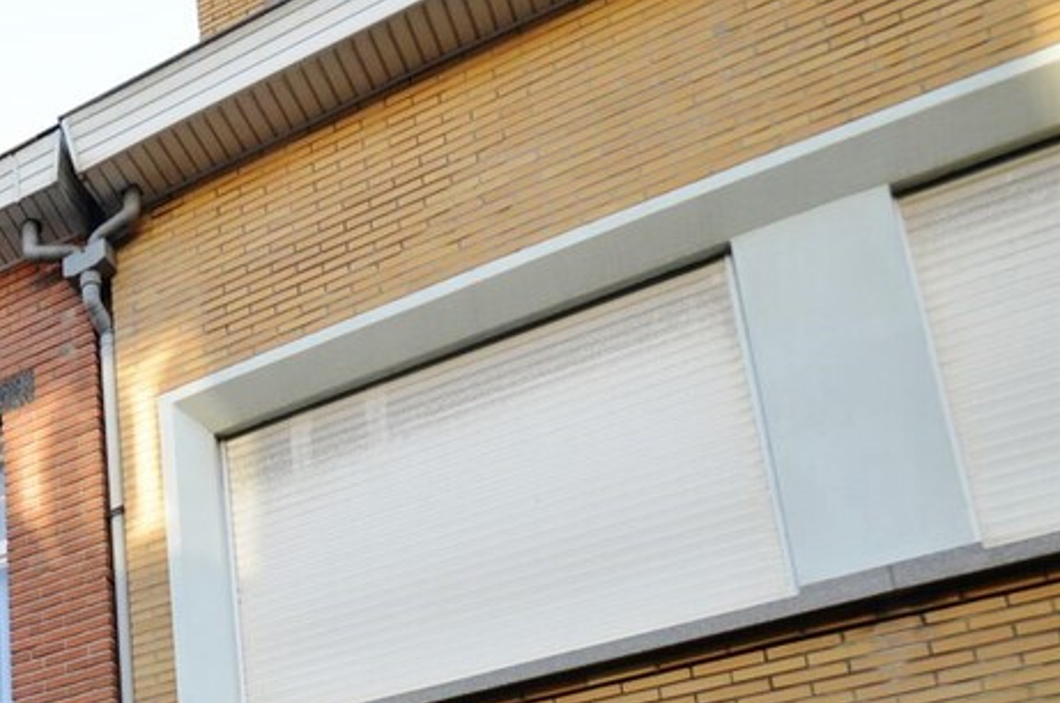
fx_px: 1425
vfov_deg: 24.2
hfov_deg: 35.7
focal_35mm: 48
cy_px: 921
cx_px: -66
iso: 180
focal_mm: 11
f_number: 5.6
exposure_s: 1/125
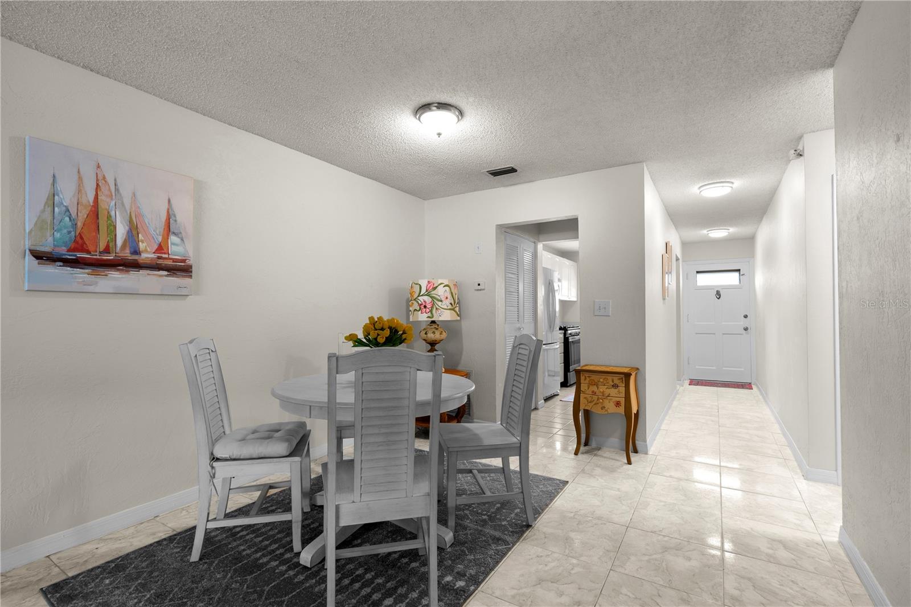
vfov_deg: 73.7
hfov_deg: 96.7
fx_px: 405
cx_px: 456
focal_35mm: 16
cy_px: 304
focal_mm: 16
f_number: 9
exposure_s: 1/2.5
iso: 250
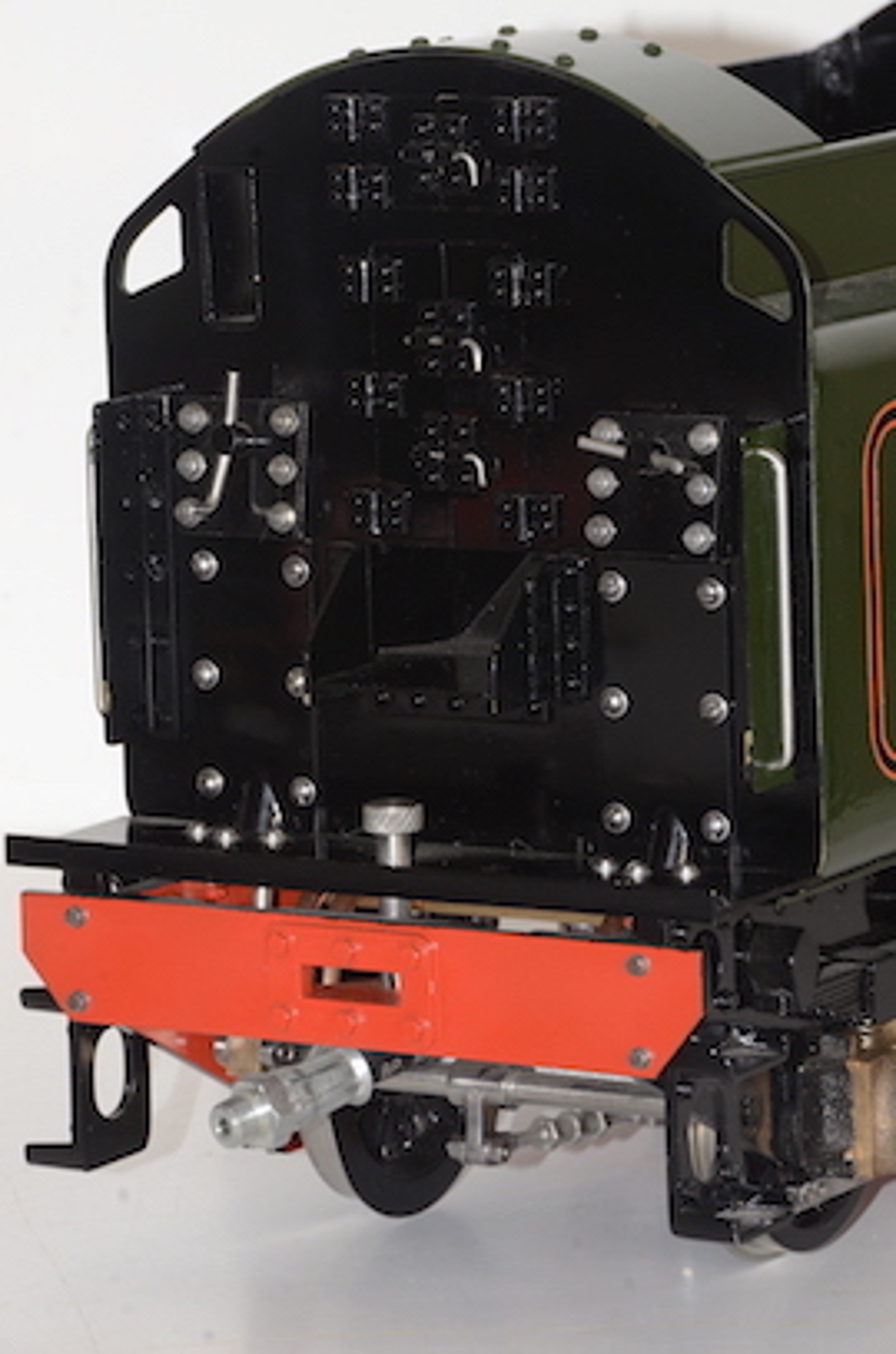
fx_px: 8442
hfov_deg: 6.1
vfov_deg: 9.2
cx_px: 448
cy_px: 677
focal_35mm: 225
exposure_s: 1/60
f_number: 14
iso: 800
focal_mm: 150
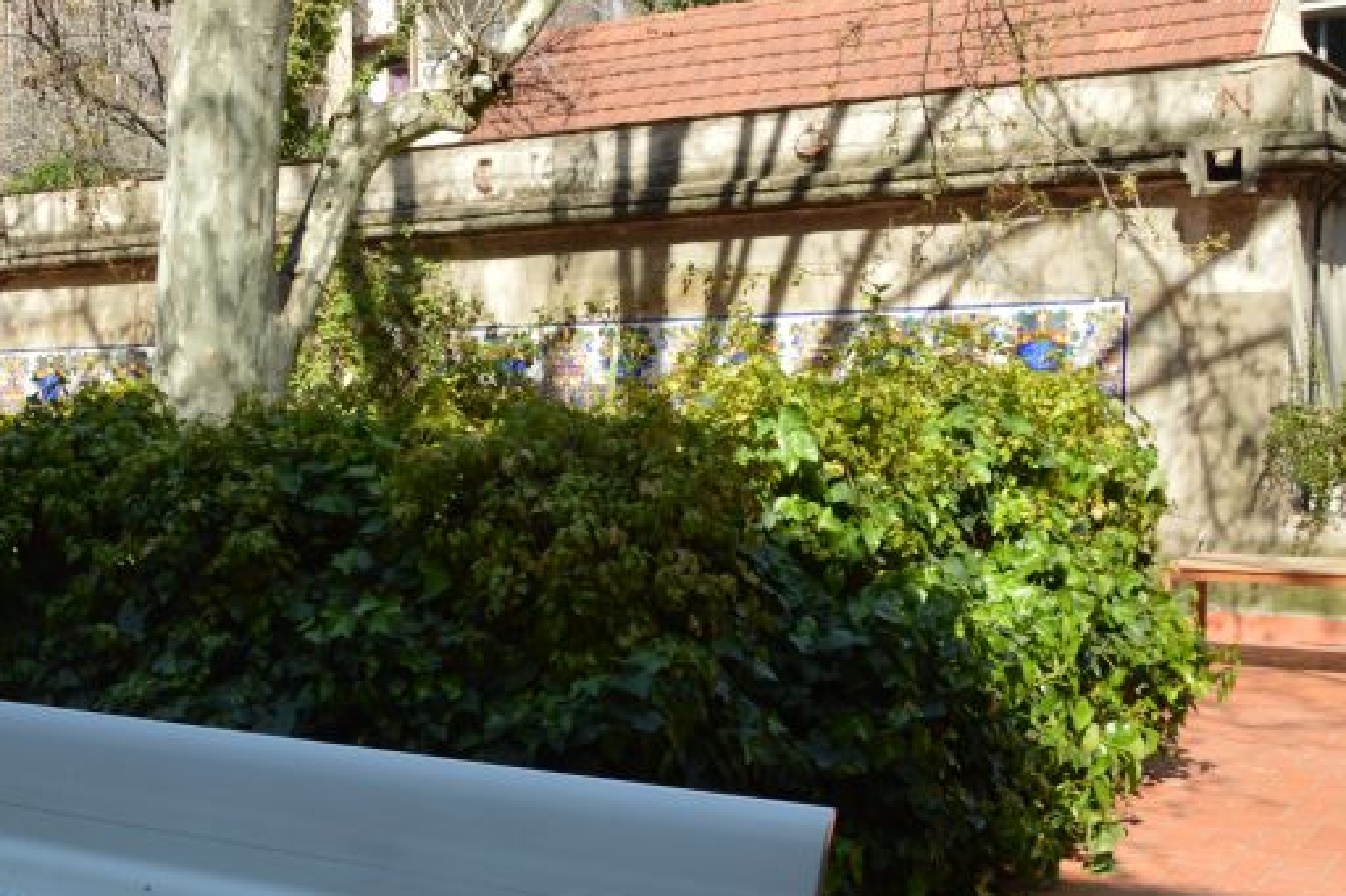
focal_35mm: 54
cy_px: 587
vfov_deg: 24.9
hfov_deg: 34.6
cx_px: 105
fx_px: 2018
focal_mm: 18
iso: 100
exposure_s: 1/160
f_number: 6.3
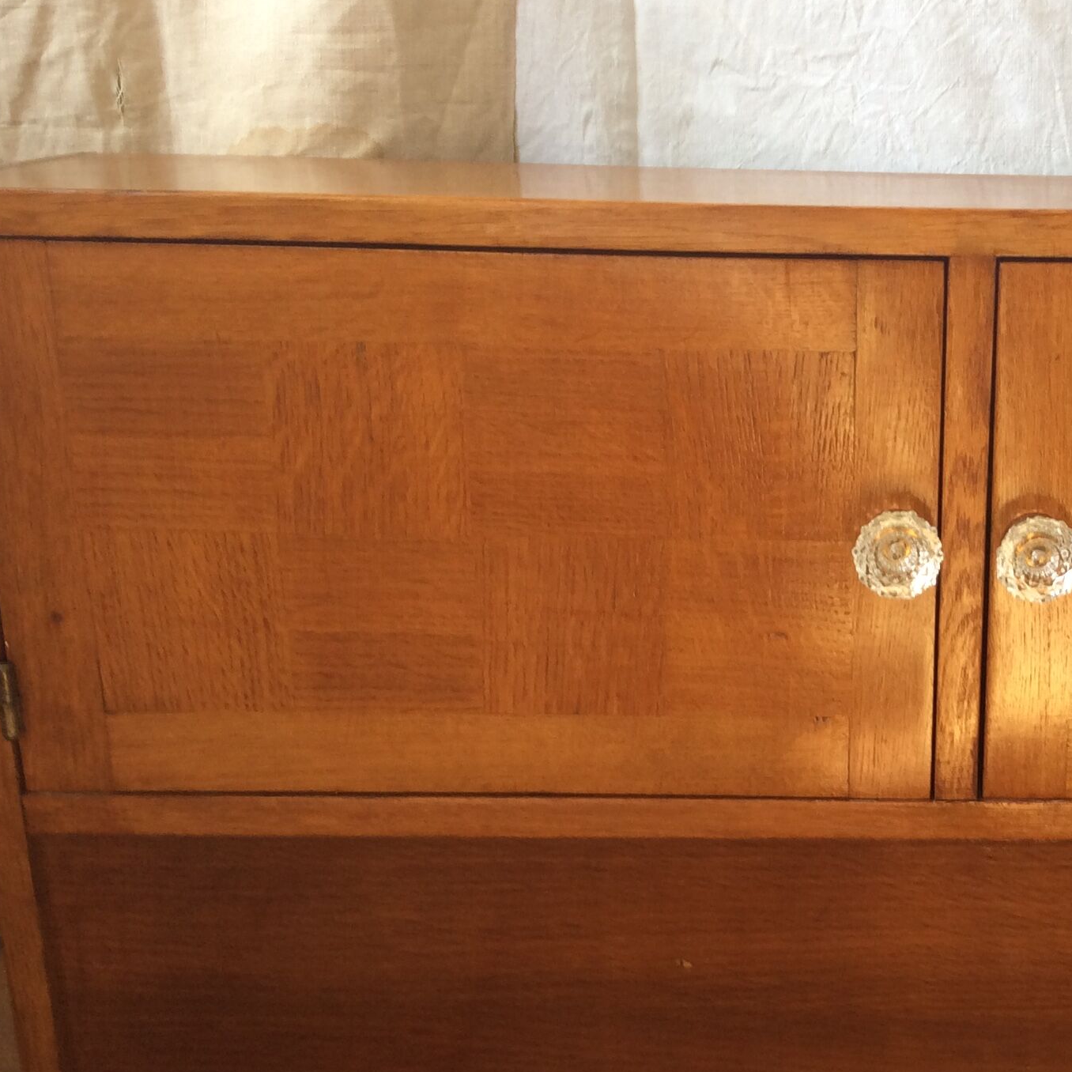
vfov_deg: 31.4
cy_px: 696
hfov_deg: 30.7
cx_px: 887
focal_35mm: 54
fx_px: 1892
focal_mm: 3.3
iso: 32
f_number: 2.4
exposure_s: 1/25
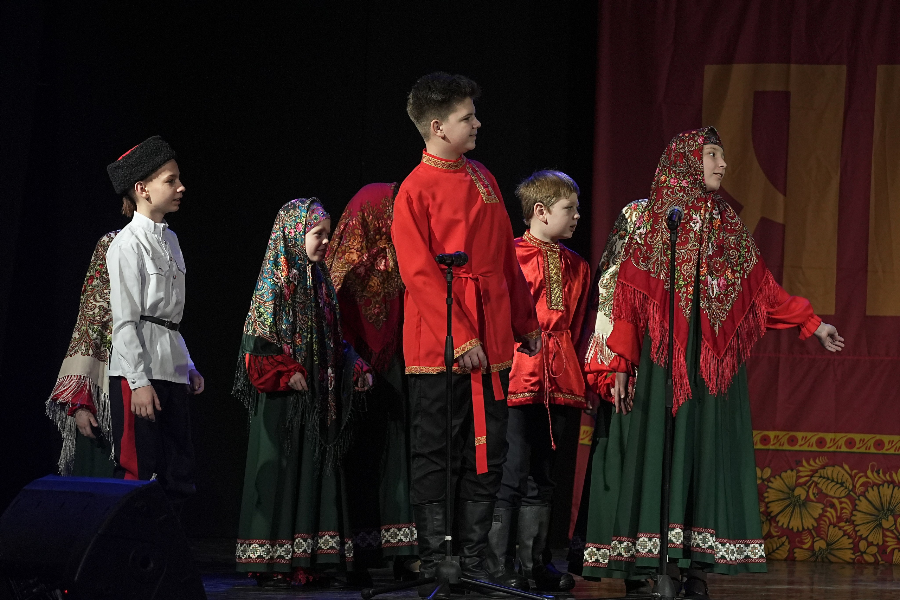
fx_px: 5250
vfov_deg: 6.5
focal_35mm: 210
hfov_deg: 9.8
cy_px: 300
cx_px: 450
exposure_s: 1/400
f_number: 4
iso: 2500
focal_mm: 140
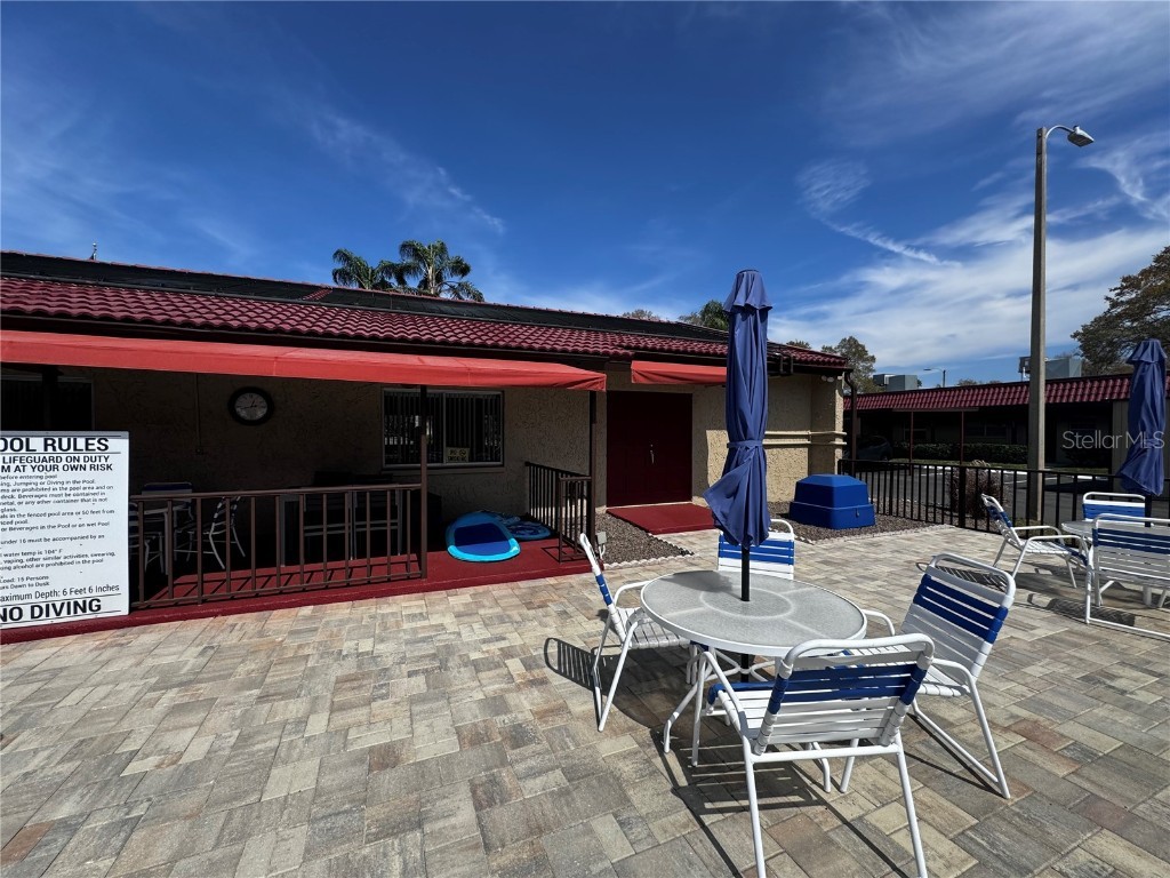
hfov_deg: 102.1
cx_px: 585
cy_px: 439
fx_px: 473
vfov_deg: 85.7
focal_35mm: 14
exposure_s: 1/2146
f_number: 2.2
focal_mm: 2.22
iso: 50
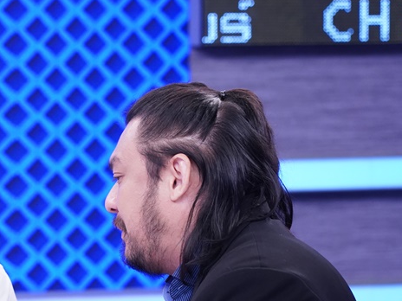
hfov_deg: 10.0
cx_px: 51
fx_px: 2276
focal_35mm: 196
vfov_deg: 7.6
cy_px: 228
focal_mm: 105
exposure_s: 1/200
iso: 3200
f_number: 5
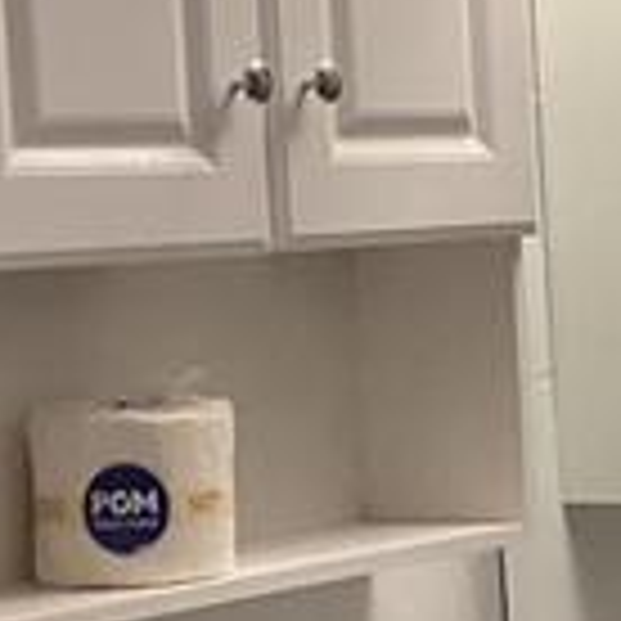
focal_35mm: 152
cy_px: 468
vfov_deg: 11.5
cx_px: 342
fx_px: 3085
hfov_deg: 11.5
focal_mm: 3.3
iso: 100
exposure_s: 1/60
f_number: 2.4
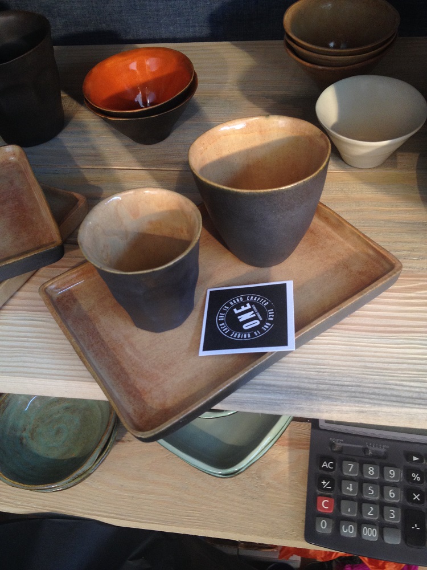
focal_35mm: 35
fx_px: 576
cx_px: 214
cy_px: 285
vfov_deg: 52.6
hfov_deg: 40.7
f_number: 2.4
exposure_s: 1/20
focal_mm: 4.28
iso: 100
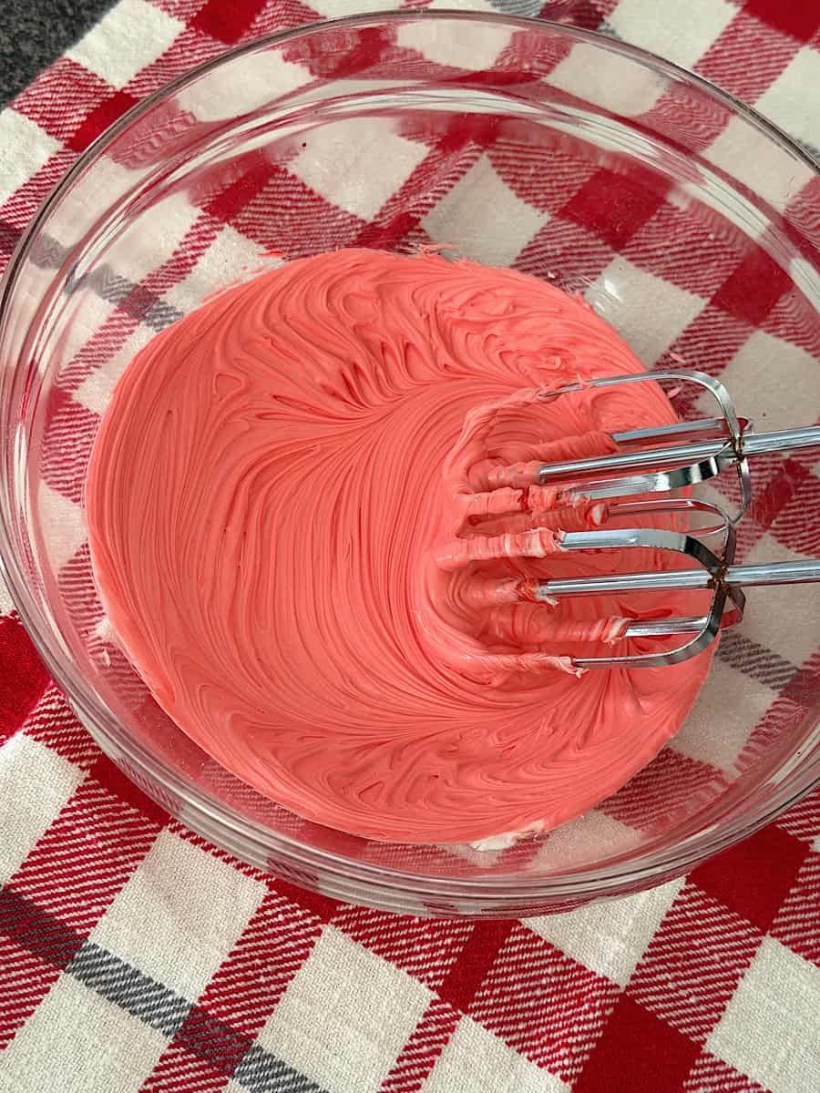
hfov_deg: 30.3
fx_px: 1516
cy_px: 546
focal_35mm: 48
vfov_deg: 39.7
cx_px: 410
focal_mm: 6.8
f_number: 1.8
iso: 200
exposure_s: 1/60
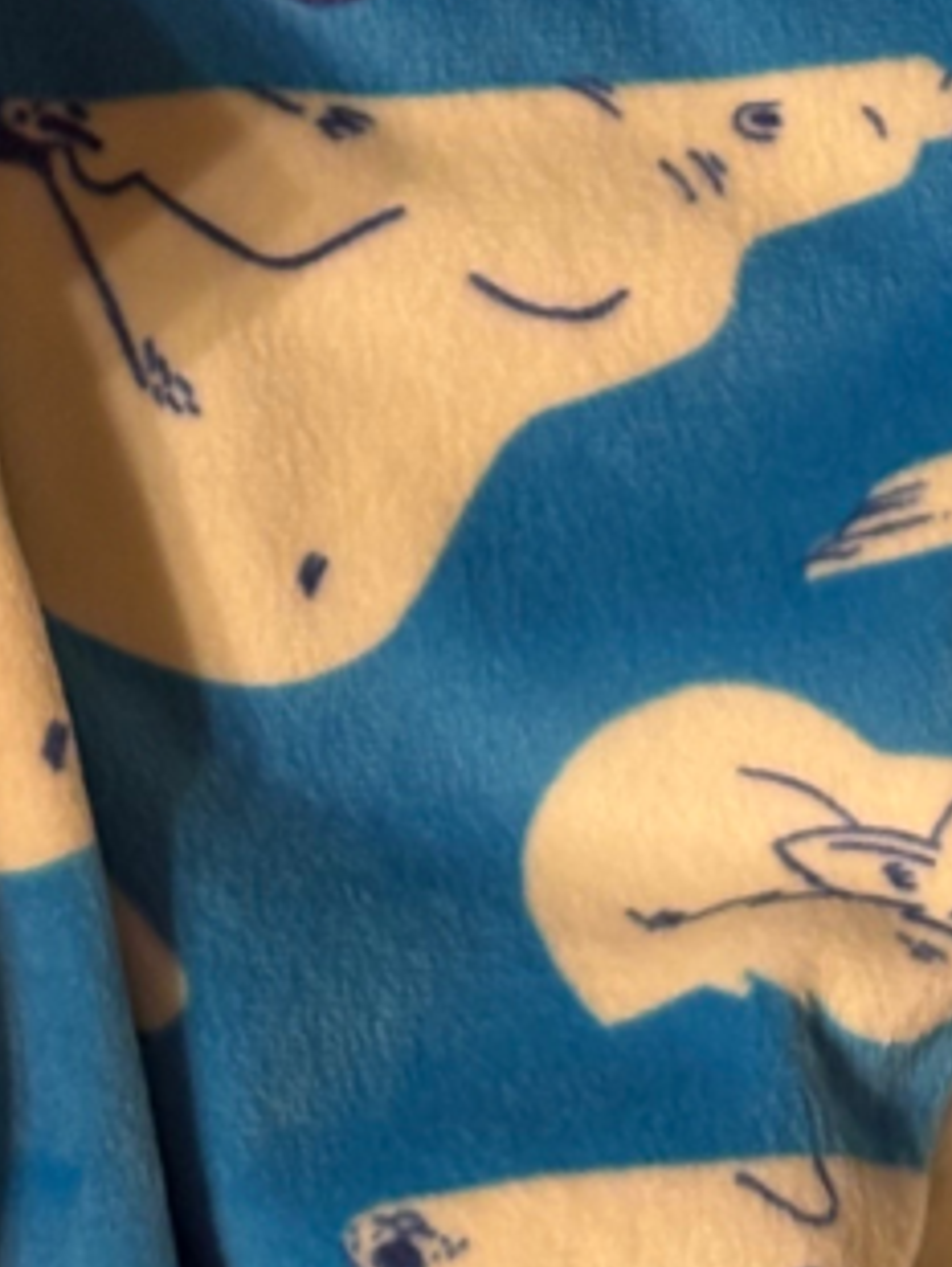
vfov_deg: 9.6
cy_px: -564
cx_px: 33
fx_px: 7360
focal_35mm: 201
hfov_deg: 7.4
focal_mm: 5.96
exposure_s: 1/30
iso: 250
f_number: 1.6
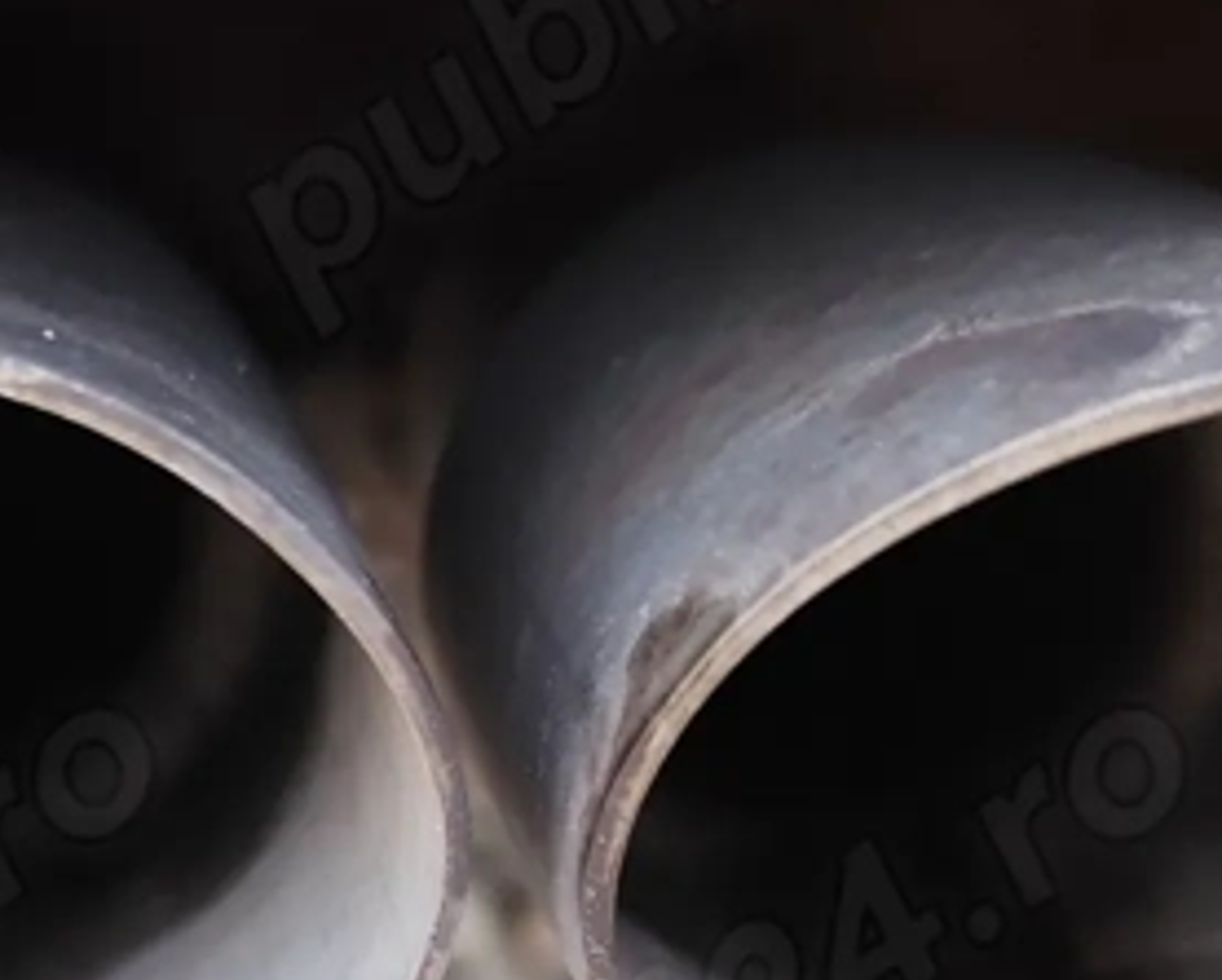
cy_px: 1135
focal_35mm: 81
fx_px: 2932
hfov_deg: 23.1
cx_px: 194
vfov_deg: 18.1
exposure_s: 1/50
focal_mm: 6.14
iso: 160
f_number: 1.65
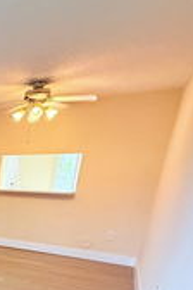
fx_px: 298
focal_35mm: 37
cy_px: 255
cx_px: -121
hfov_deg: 24.4
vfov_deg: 47.2
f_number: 2.2
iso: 400
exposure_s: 1/60
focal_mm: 2.22
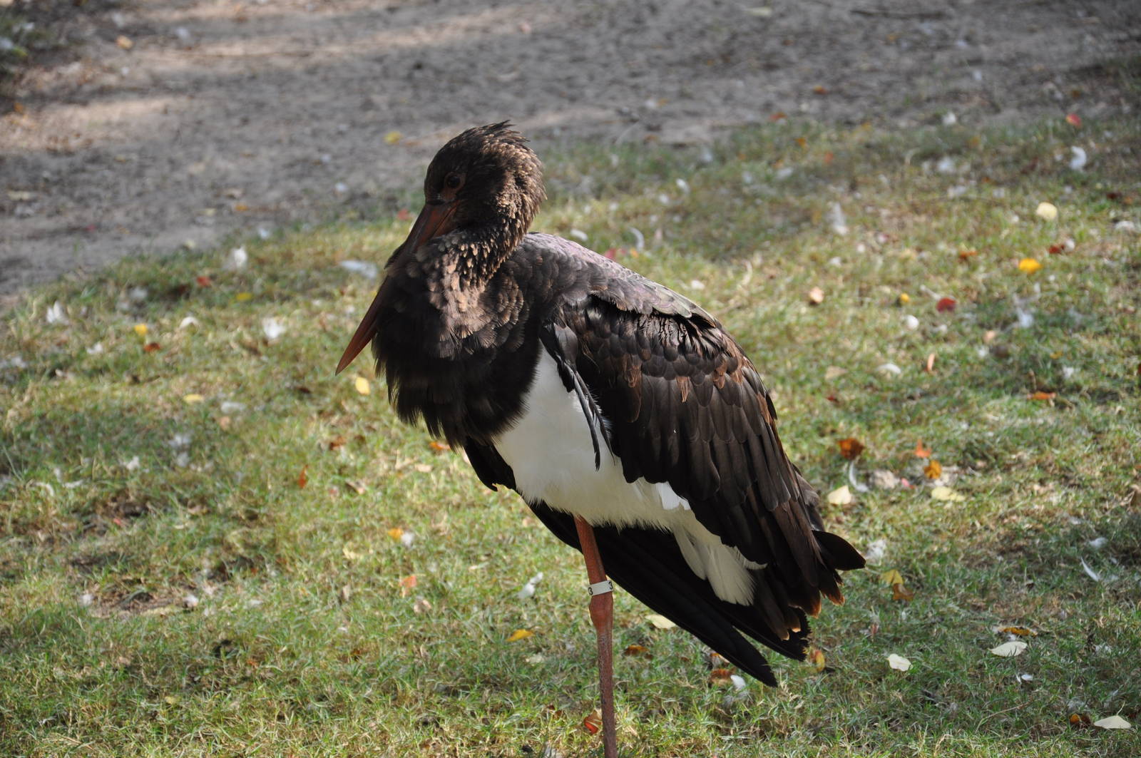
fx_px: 4986
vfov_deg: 8.7
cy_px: 379
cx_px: 570
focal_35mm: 158
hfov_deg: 13.1
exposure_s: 1/400
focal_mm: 105
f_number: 5.6
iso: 400
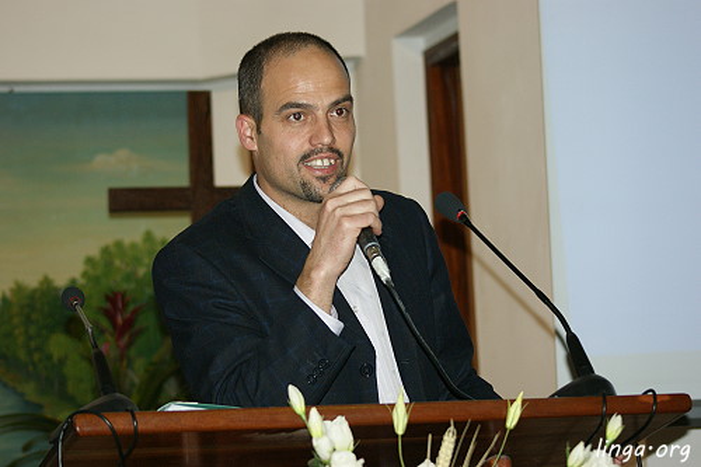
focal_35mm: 112
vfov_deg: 12.2
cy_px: 234
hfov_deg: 18.2
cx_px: 350
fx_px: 2190
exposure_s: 1/125
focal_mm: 75
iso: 400
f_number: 4.5
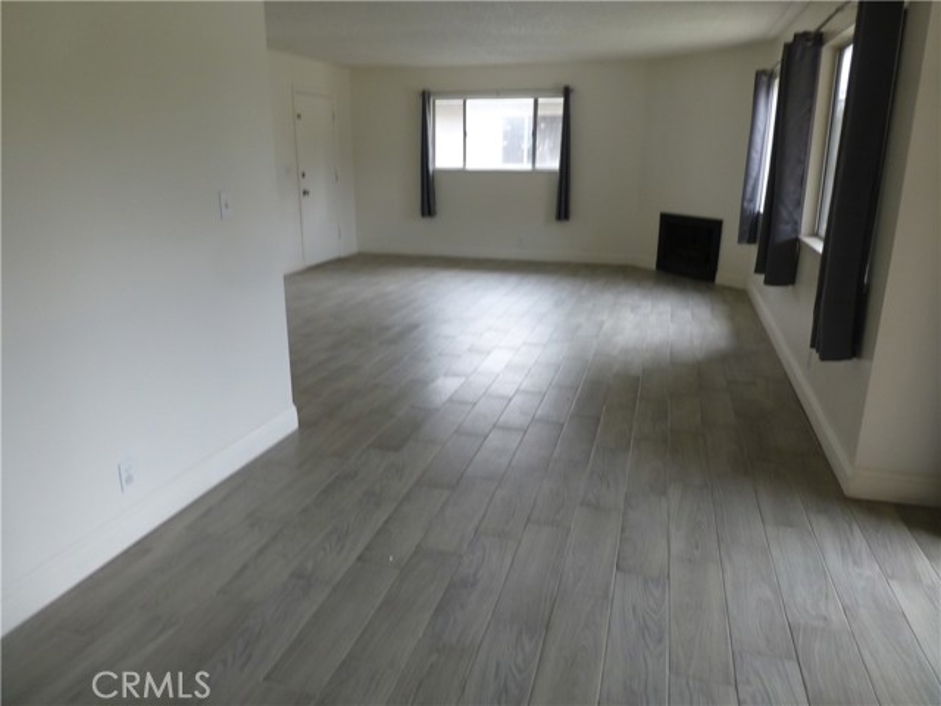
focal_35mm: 24
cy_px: 353
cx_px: 470
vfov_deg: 56.8
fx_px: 652
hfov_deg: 71.6
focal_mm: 4.3
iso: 100
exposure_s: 1/60
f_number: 3.3
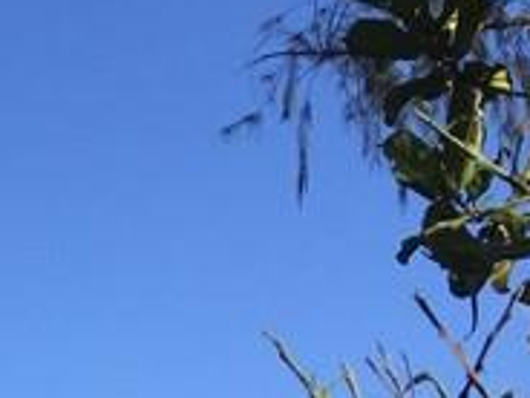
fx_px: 2465
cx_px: -783
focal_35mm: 161
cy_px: 1047
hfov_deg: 10.4
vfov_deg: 8.3
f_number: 2.2
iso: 32
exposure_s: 1/1522
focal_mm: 4.15
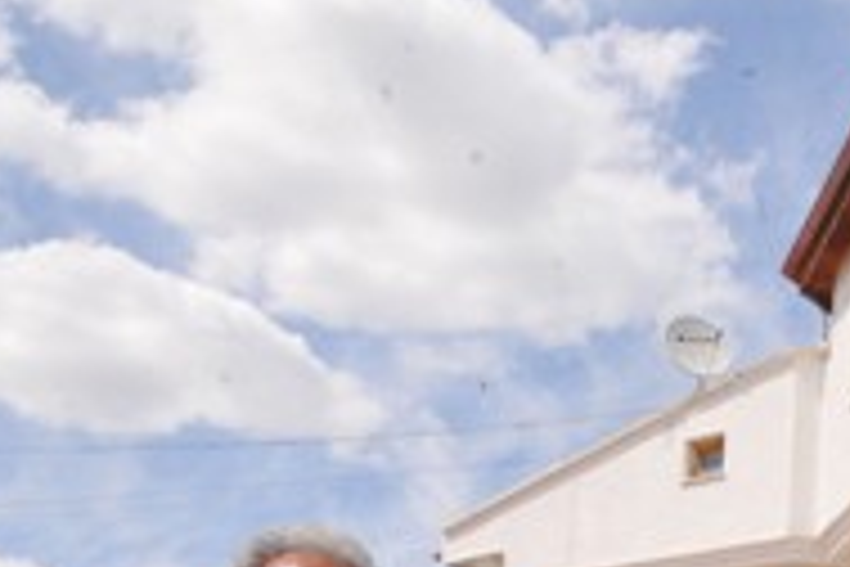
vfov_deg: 20.1
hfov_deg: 28.0
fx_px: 1511
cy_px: 657
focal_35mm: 64
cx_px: 980
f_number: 22
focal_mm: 18
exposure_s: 1/250
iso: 640
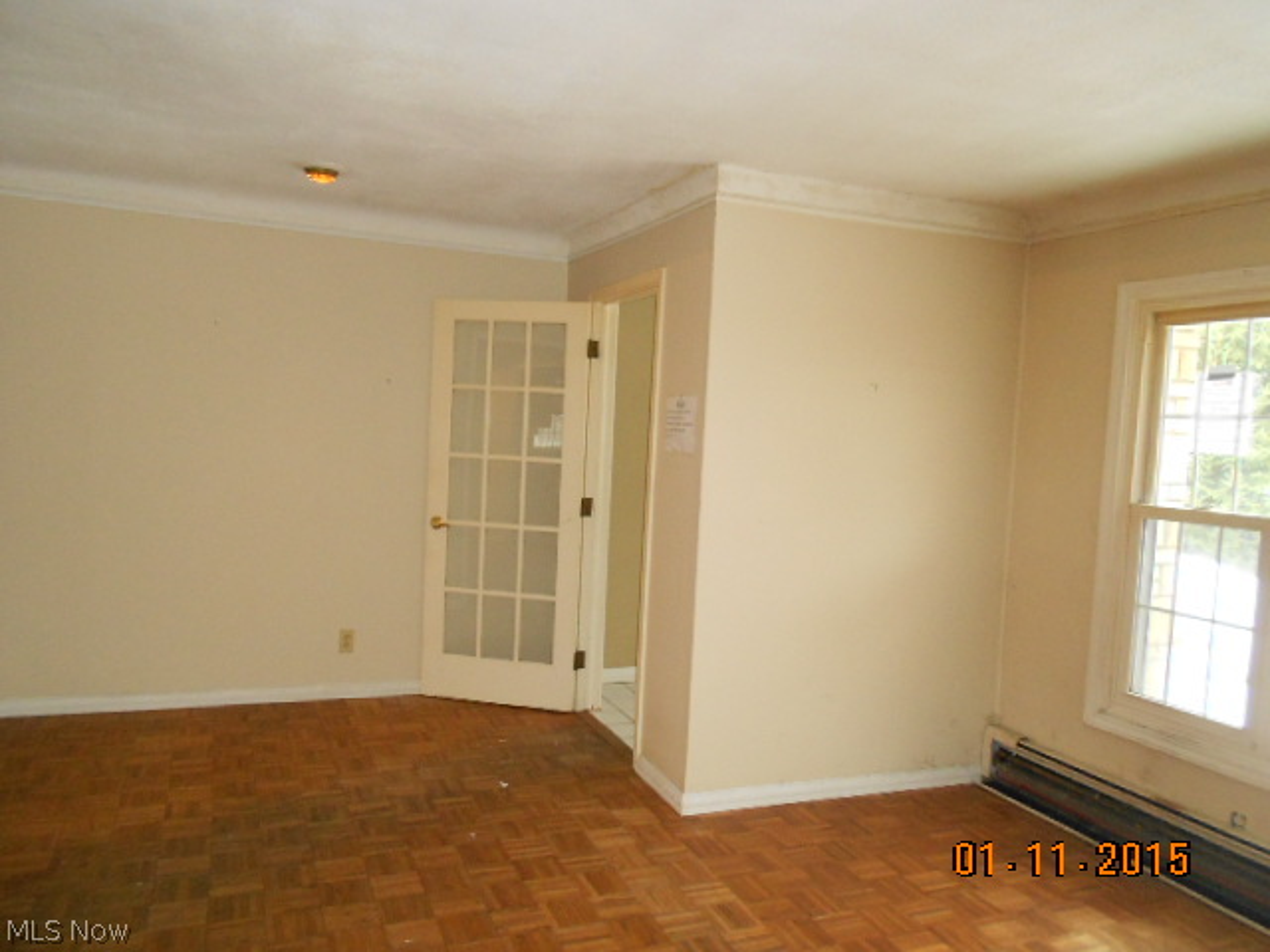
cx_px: 635
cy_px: 476
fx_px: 954
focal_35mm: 26
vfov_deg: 53.1
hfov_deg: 67.3
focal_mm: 4.6
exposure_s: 1/25
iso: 400
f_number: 3.2
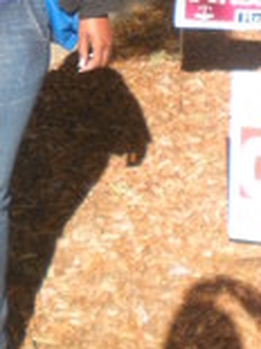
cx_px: 9
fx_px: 1188
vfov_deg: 15.8
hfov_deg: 12.4
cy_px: -108
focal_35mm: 118
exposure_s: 1/233
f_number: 3.1
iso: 64
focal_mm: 6.3
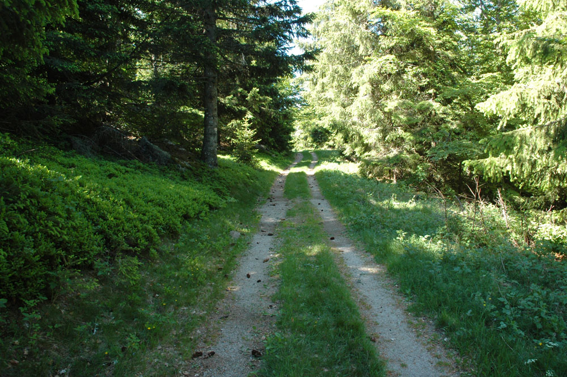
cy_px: 188
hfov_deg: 67.4
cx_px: 284
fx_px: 425
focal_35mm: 27
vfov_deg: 47.9
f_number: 7.1
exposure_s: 1/50
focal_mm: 18
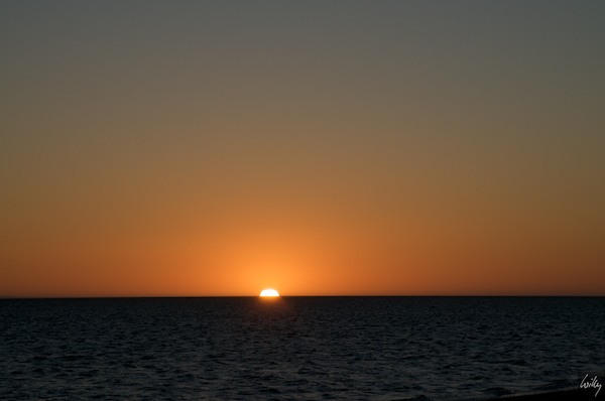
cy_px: 200
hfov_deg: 16.1
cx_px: 302
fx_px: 2139
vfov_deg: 10.7
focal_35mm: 128
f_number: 11
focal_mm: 85
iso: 320
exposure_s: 1/500
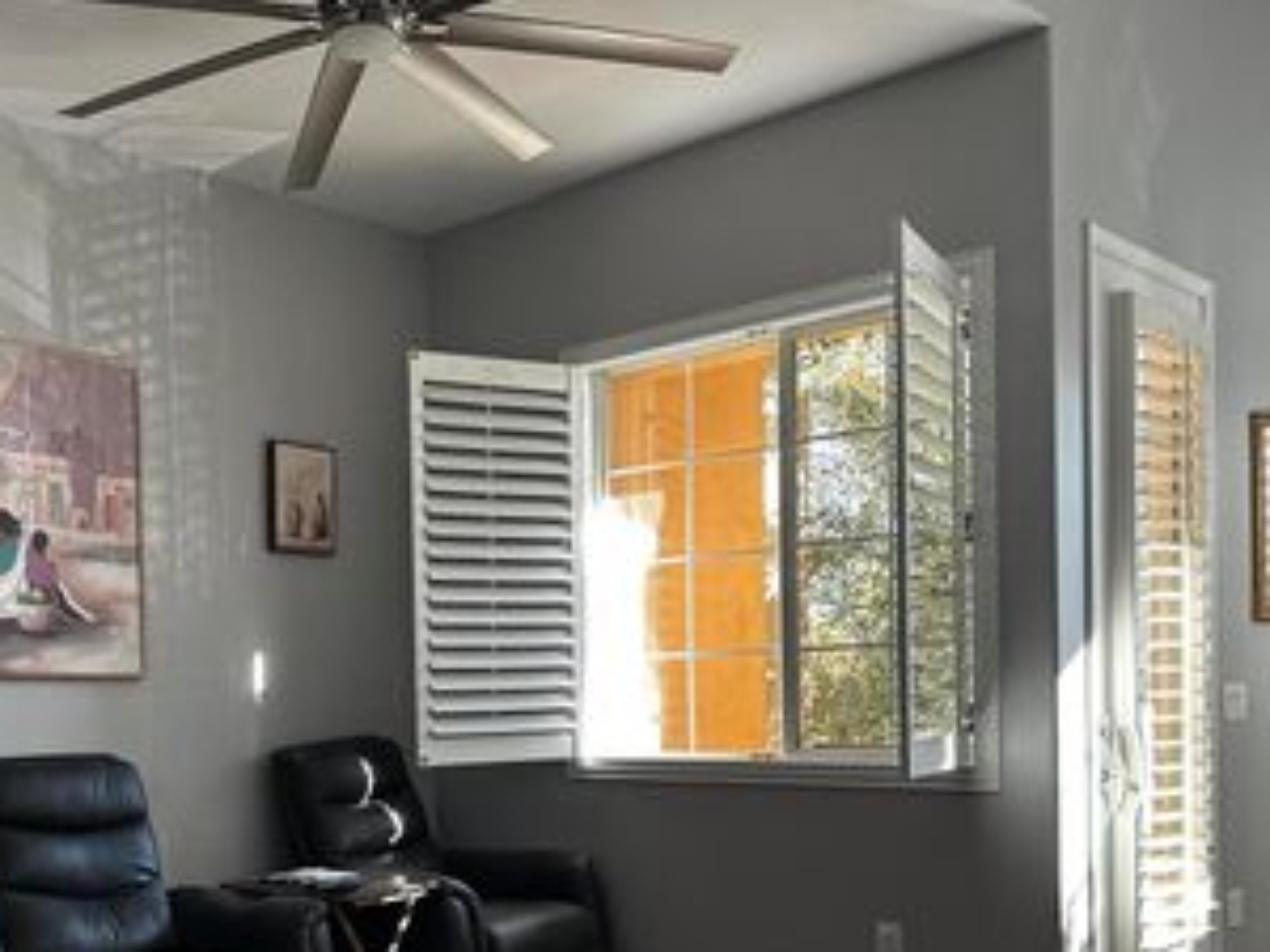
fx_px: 1468
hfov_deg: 45.6
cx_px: 364
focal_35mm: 40
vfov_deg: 35.2
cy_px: 717
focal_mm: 6.86
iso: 160
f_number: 1.78
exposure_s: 1/120
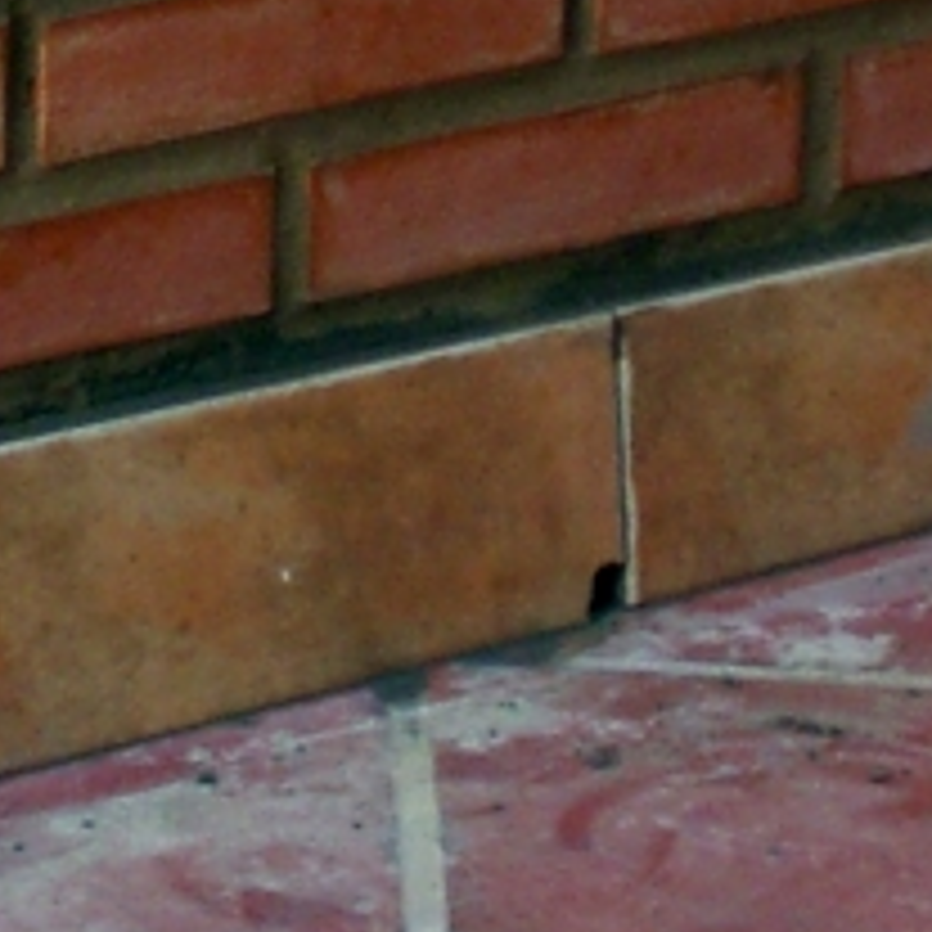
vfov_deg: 5.4
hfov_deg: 5.4
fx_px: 9839
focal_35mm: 323
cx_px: -32
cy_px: -513
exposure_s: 1/200
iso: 100
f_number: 4
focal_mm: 10.4
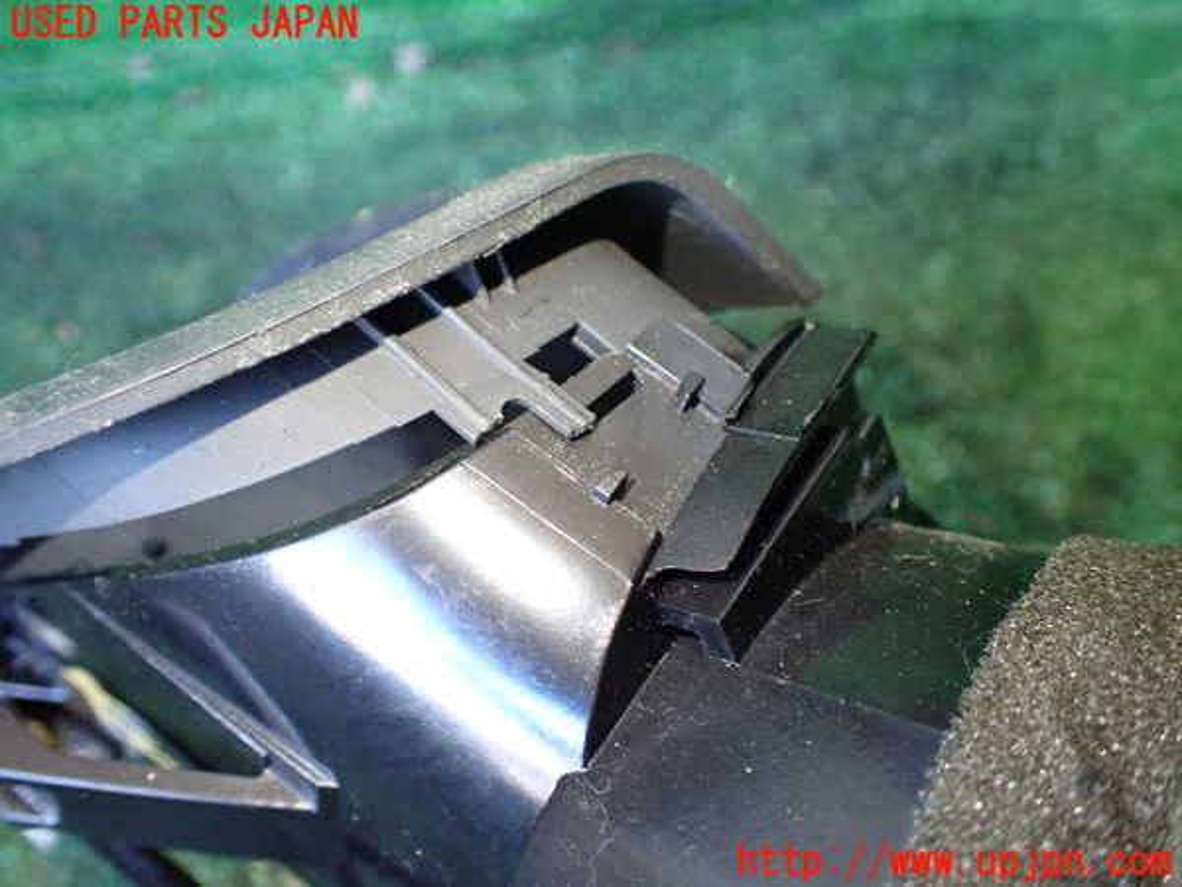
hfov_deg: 60.0
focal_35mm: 30
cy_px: 444
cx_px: 591
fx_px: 1024
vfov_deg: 46.8
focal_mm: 5.4
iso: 800
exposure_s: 1/80
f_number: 2.3
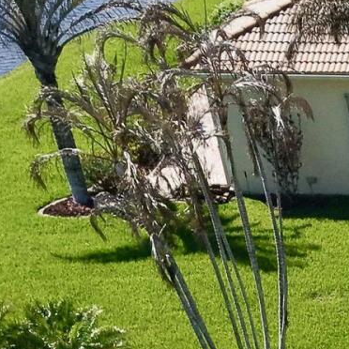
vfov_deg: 9.0
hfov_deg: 8.8
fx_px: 1951
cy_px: 886
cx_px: 954
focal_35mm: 171
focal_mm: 8.67
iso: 200
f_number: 1.8
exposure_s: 1/500
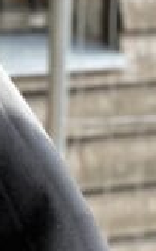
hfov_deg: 2.5
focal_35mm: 517
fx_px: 3523
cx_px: -5
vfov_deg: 4.1
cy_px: 177
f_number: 2.8
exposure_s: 1/121
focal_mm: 9
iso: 50
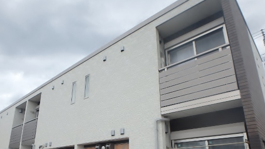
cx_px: 119
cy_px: 107
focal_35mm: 27
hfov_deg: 69.7
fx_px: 190
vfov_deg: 41.9
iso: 125
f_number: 3.5
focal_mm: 3.7
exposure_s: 1/500
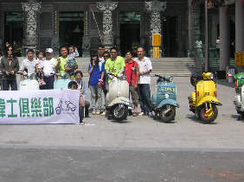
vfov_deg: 17.5
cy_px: 50
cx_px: 29
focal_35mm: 84
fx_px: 592
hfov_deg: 22.8
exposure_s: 1/250
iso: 50
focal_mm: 6.1
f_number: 6.7
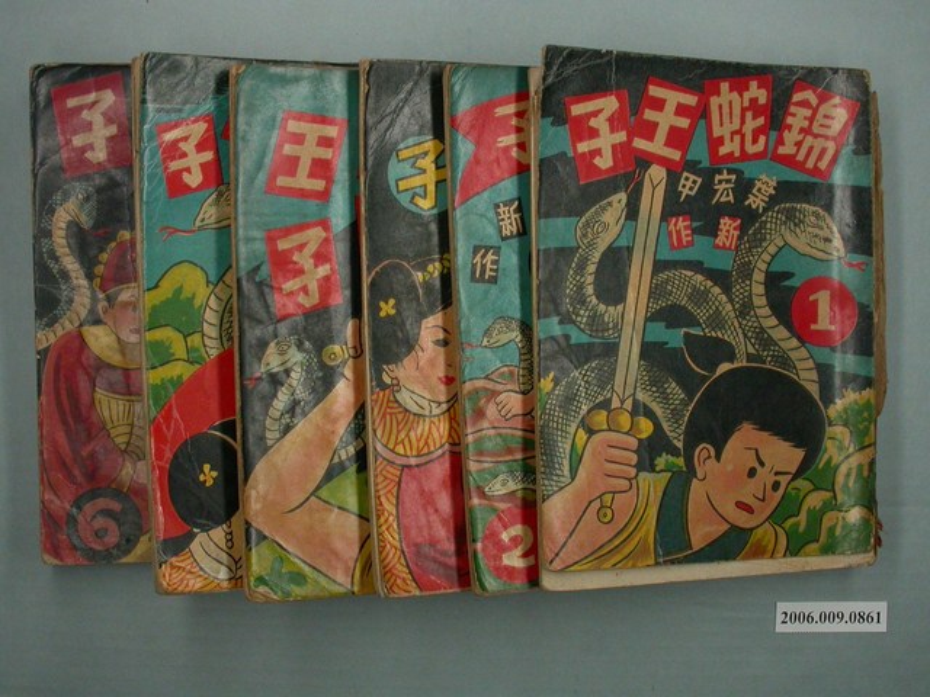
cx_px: 465
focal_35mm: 42
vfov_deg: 34.3
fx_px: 1128
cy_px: 348
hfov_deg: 44.8
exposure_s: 1/30
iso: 200
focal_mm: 8.7
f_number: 6.1
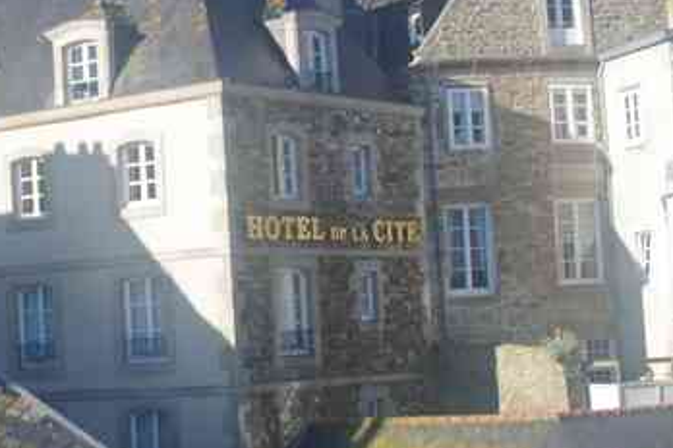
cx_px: 136
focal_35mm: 90
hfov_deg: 22.2
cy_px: 226
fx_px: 1691
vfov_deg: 15.1
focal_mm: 21
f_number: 11
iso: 200
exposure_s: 1/50
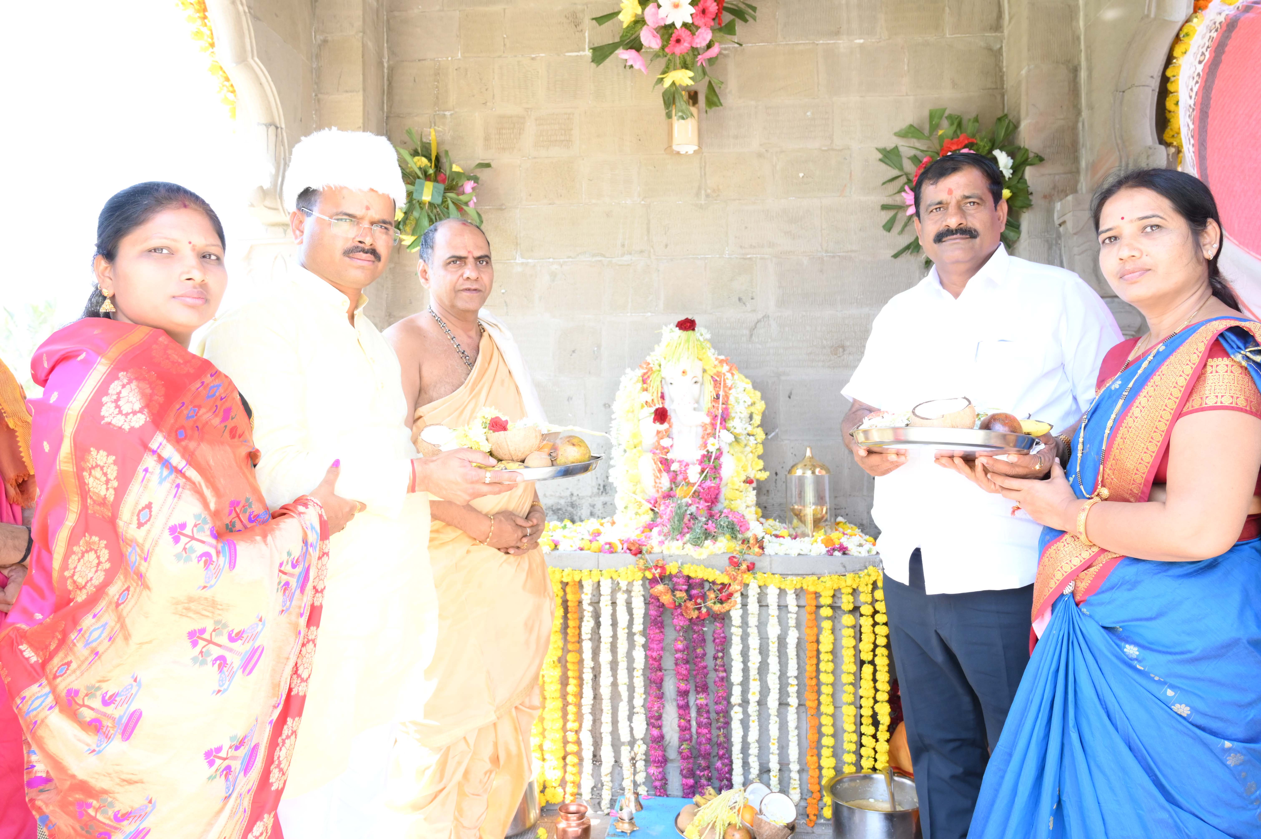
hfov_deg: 68.4
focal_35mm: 26
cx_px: 630
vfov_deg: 48.7
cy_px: 420
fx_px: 928
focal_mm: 26.5
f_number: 6.3
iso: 2000
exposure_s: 1/250
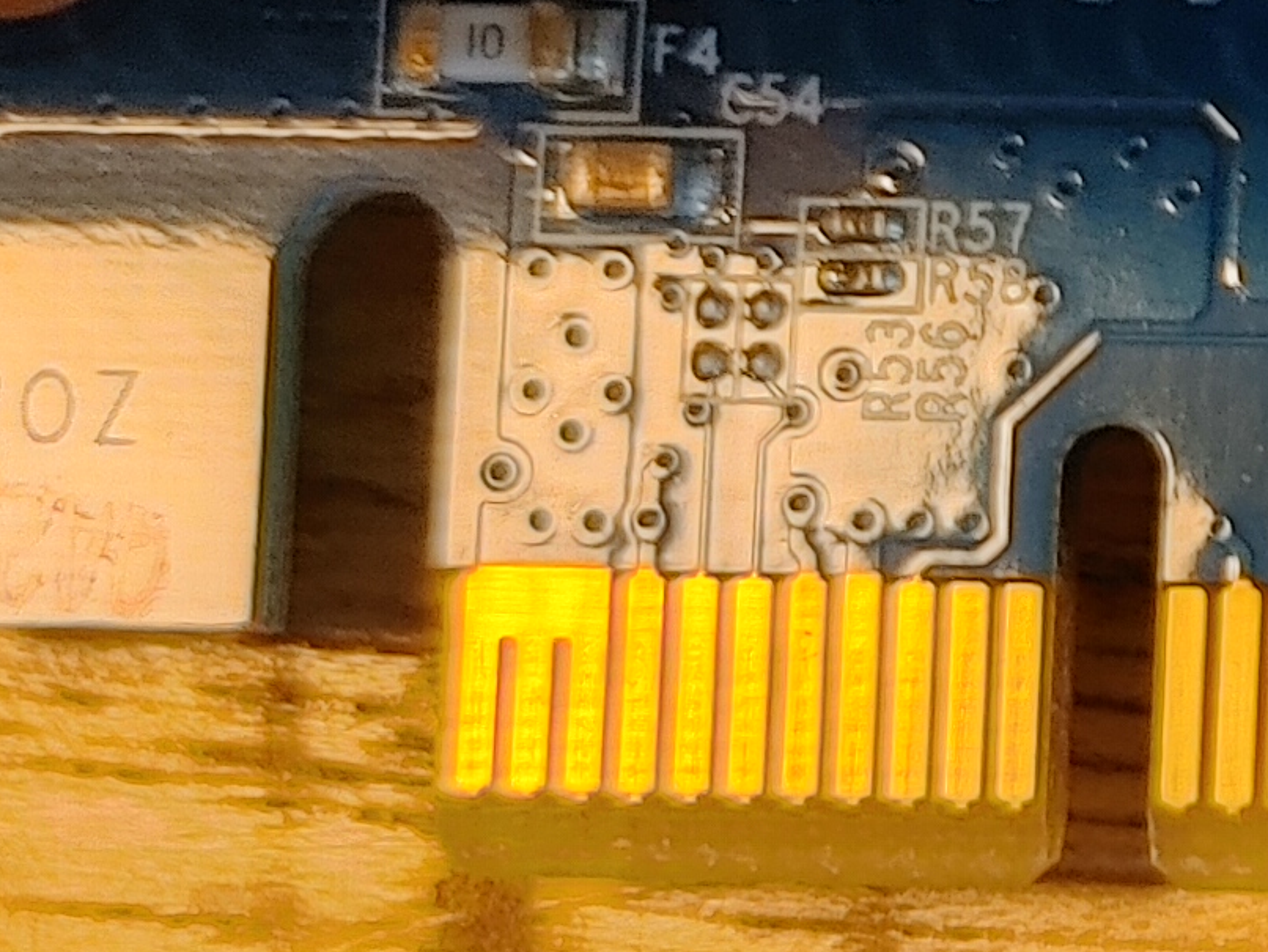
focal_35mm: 129
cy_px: 359
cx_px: 2330
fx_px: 4727
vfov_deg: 11.5
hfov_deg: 13.6
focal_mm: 4.81
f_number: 1.8
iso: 100
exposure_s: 1/50
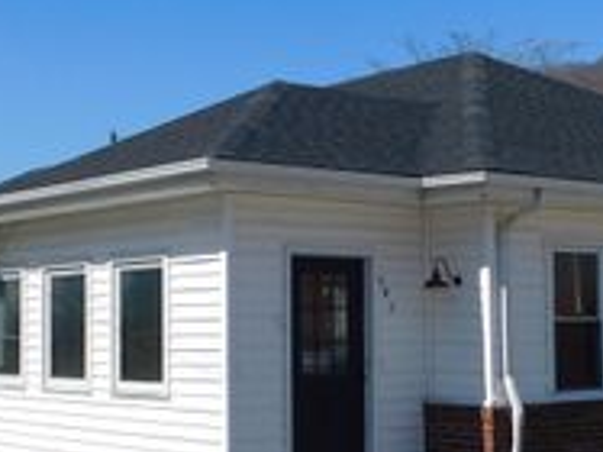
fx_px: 1306
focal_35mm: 75
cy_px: 282
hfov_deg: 26.0
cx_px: 319
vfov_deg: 19.6
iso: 125
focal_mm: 4.9
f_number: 6.4
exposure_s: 1/640
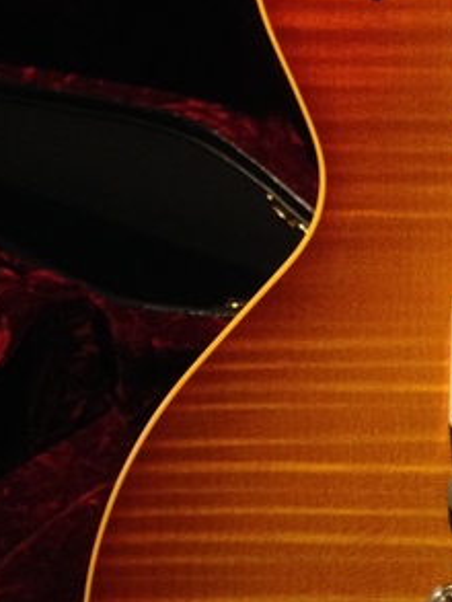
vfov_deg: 23.2
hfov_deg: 16.7
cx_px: 563
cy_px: 352
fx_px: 1461
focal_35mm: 84
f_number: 2.4
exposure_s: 1/20
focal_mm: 4.12
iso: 250
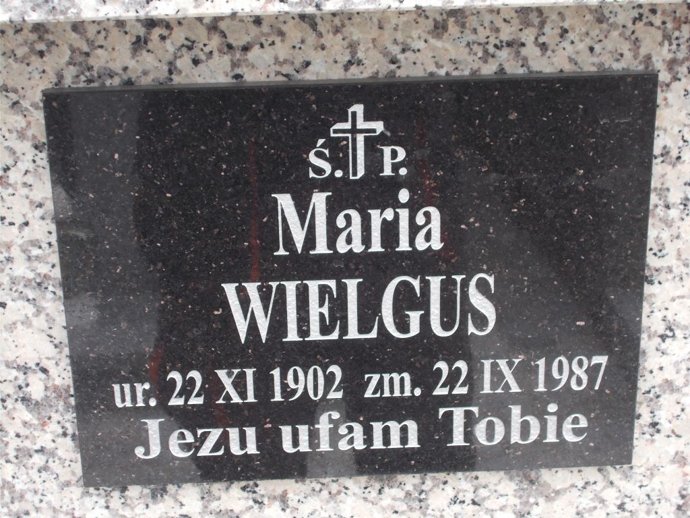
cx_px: 345
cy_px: 259
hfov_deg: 29.4
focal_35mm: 66
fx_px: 1316
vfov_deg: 22.3
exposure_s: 1/60
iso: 80
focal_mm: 11.8
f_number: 5.3
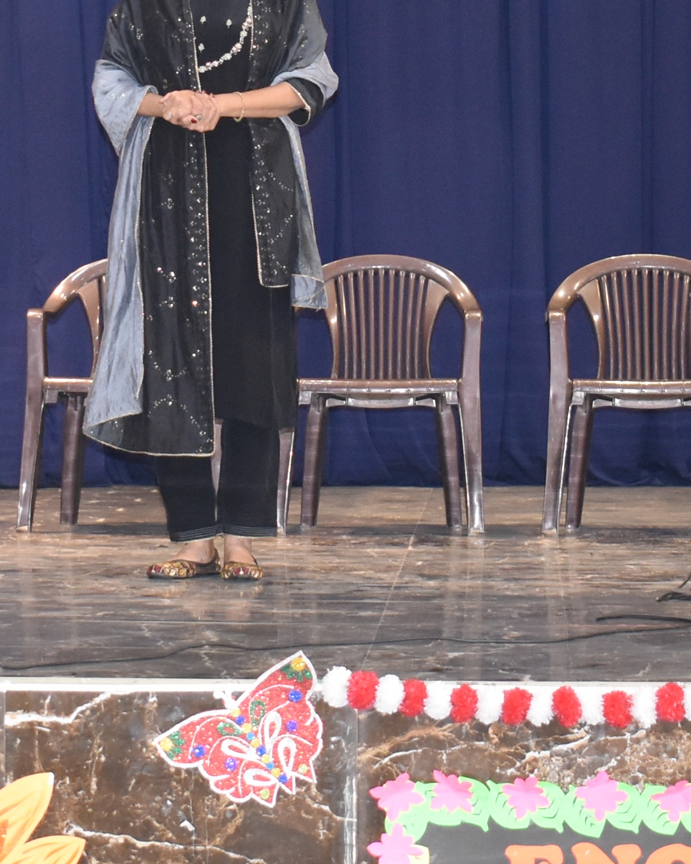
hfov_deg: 9.7
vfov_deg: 12.1
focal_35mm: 159
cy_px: 266
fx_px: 4065
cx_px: 85
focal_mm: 34
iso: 1250
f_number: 4.5
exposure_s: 1/60
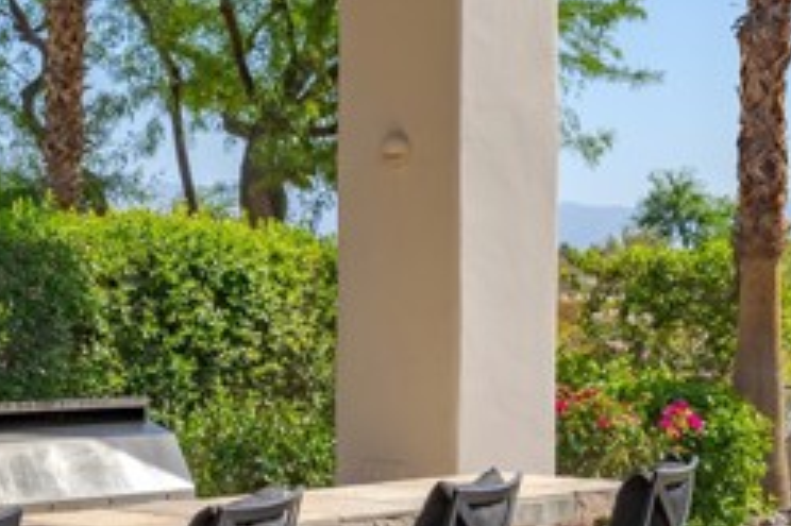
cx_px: 204
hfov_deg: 21.7
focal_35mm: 93
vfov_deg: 14.7
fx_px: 2042
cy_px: 317
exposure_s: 1/1000
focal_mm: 24
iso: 100
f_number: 10
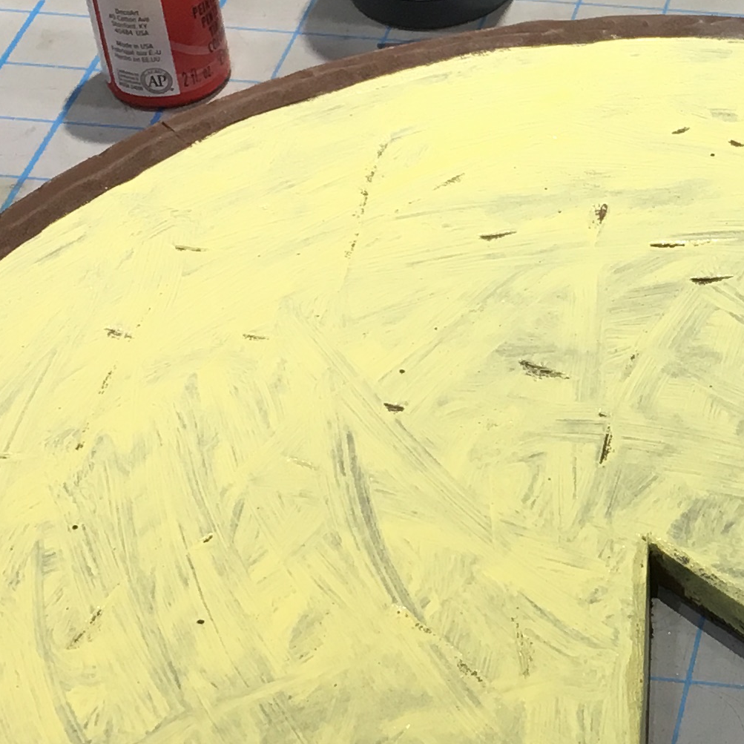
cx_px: 895
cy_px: 335
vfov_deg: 16.9
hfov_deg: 16.2
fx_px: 2505
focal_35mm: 103
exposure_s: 1/40
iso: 25
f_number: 2.2
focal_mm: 4.15
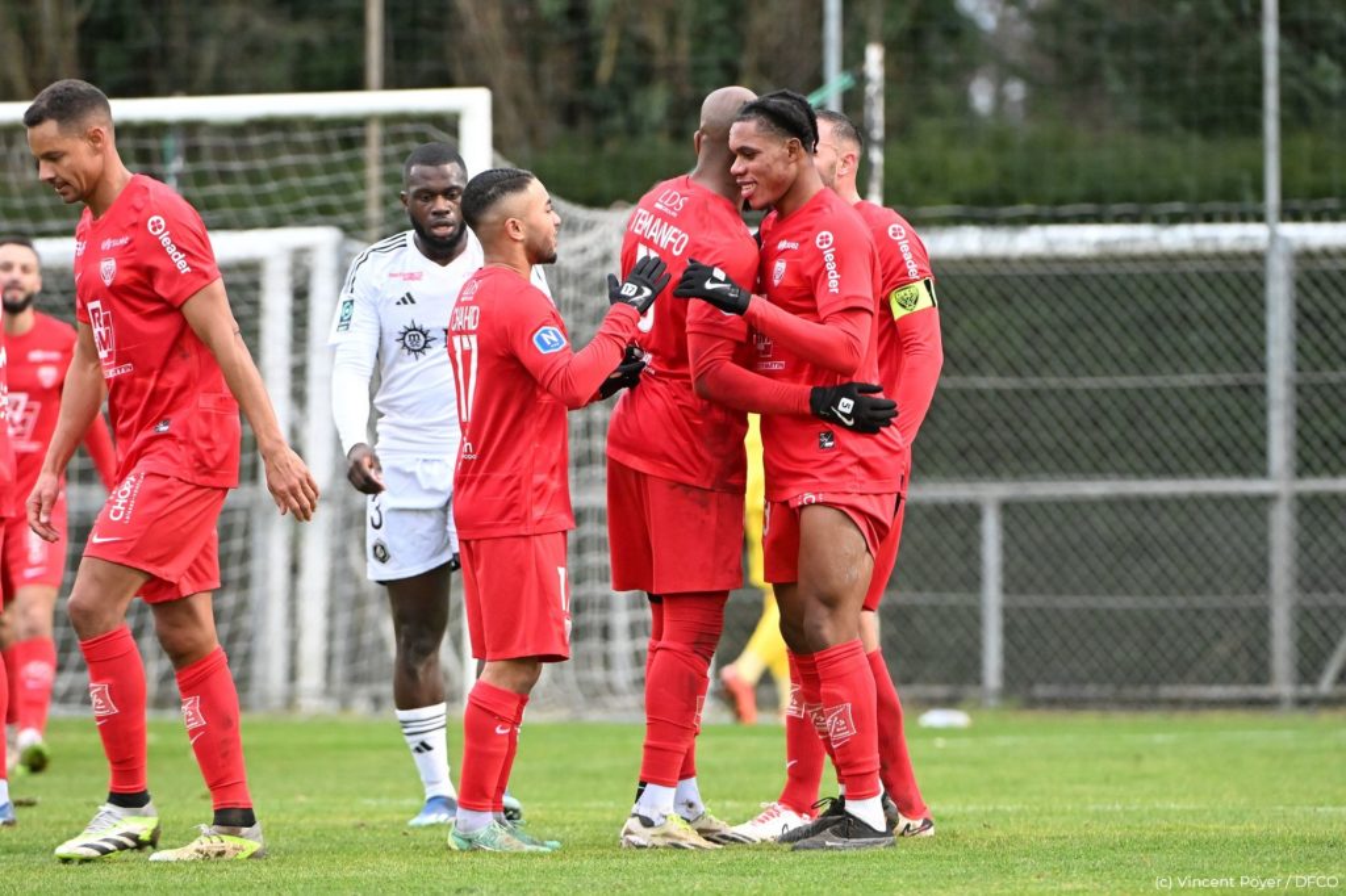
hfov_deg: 6.9
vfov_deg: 4.6
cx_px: 673
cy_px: 448
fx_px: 11212
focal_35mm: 300
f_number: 4
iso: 4000
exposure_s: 1/640
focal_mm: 200
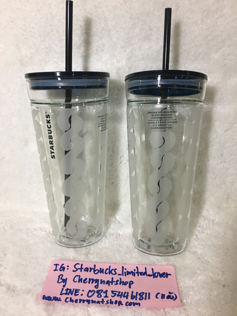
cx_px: 118
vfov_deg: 61.7
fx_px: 265
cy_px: 158
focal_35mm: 29
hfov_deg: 48.2
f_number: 2.2
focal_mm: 4.15
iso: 64
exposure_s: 1/33
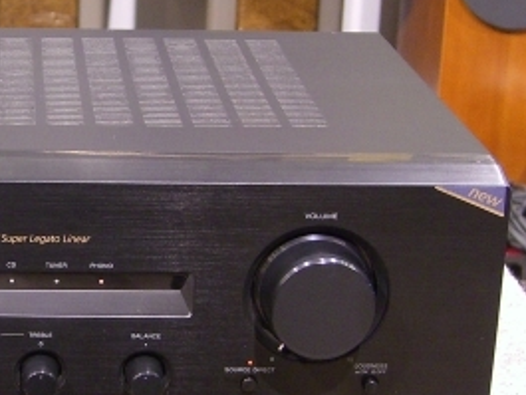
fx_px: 1687
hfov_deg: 17.3
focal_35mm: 111
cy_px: 222
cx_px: -12
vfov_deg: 13.3
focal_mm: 9.5
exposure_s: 1/6
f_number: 3.1
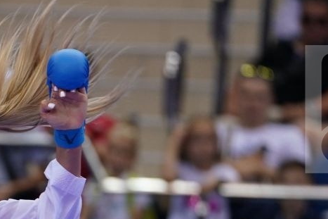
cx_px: -105
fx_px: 7022
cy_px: 358
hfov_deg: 2.7
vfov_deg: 1.8
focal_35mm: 771
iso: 1000
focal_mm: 200
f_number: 2.8
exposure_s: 1/1000
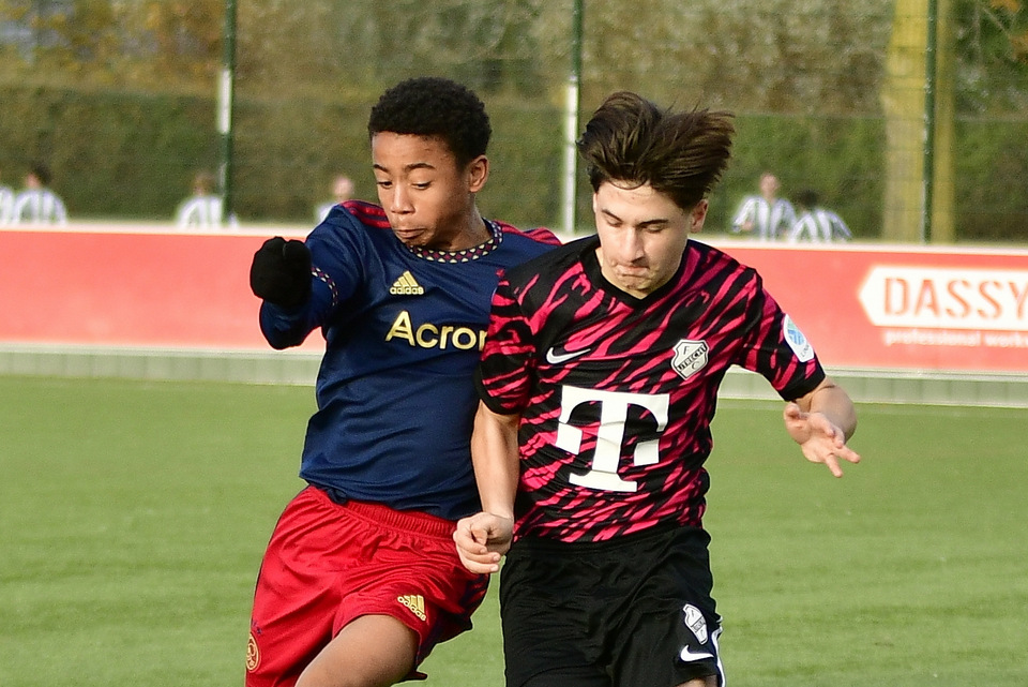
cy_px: 344
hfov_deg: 17.5
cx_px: 514
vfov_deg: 11.7
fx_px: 3342
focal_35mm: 117
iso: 360
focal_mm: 78
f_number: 2.8
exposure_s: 1/1600
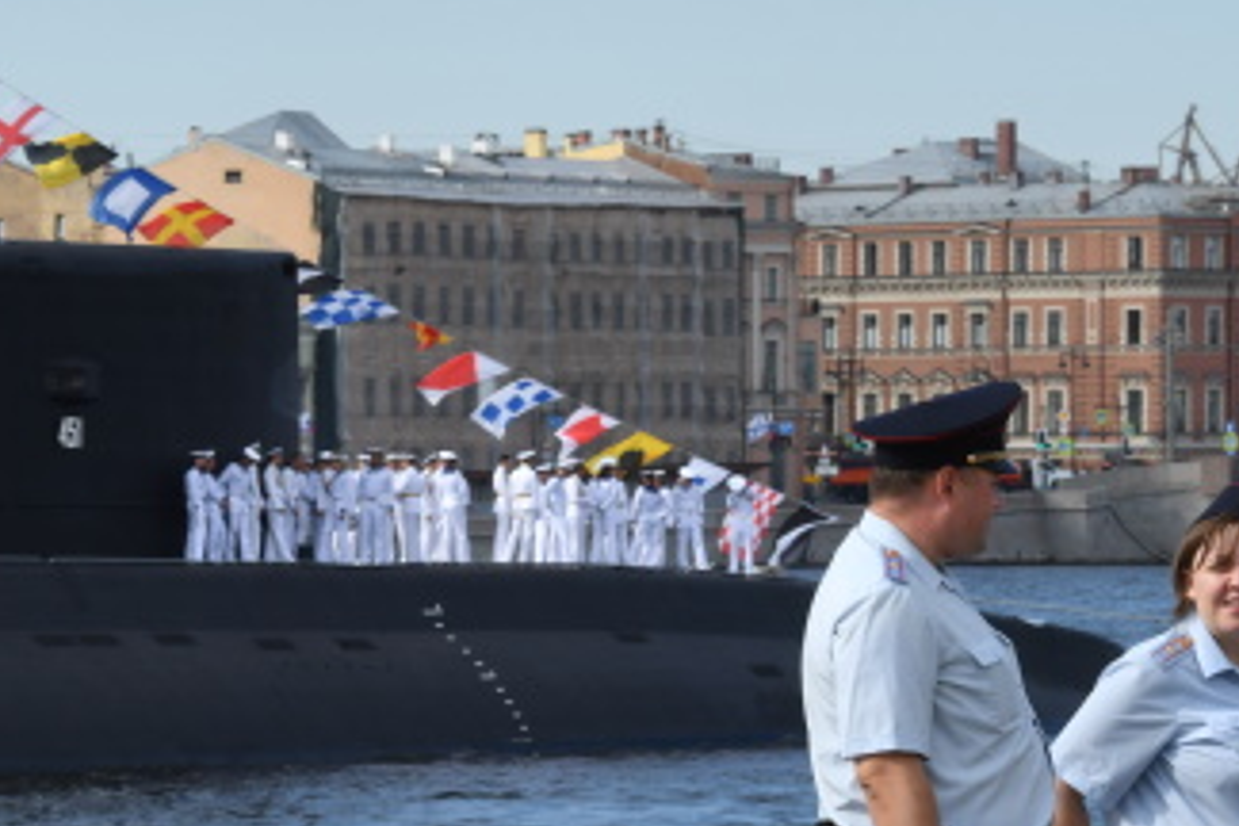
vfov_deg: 4.0
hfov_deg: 6.1
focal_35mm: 340
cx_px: 218
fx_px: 11701
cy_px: 449
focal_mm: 110
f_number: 14
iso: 320
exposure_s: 1/160
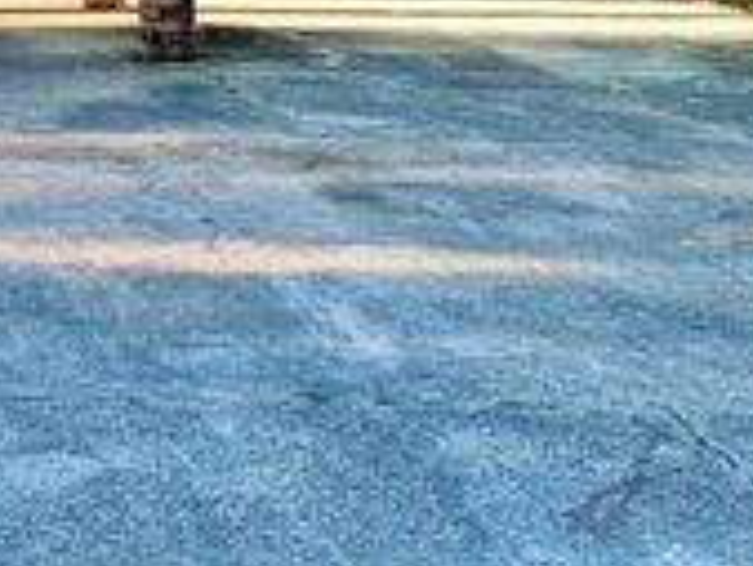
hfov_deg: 23.5
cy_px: -256
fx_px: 1546
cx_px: -276
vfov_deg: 18.6
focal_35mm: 71
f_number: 1.78
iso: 80
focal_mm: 6.76
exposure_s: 1/1271
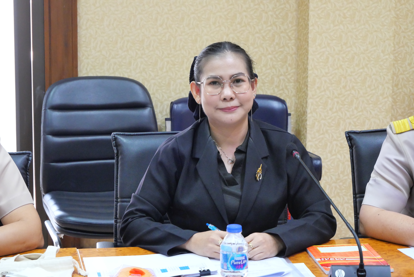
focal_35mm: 110
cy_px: 138
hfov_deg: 18.6
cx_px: 207
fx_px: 1266
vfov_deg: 12.5
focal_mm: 53
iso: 3200
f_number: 5.6
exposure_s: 1/30
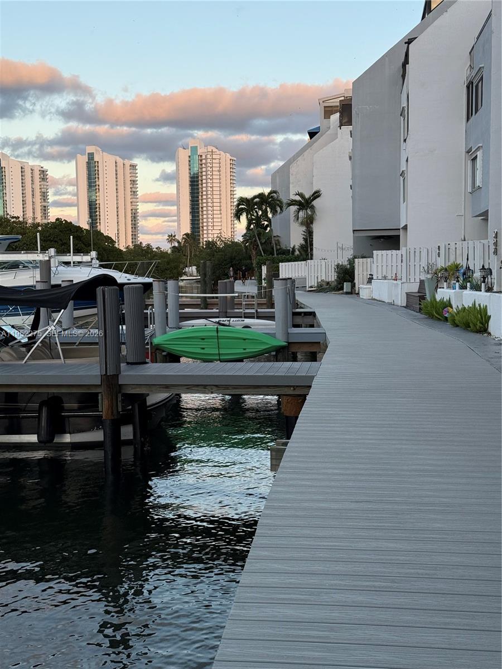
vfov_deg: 39.7
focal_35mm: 48
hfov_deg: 30.3
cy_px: 334
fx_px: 928
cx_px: 251
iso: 80
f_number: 1.78
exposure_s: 1/583
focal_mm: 6.76
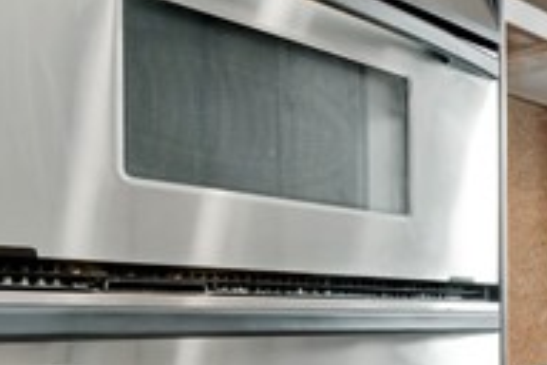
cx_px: 621
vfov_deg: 25.8
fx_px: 760
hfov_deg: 33.7
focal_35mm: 50
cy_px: 352
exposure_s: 1/80
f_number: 8
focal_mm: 10
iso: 800
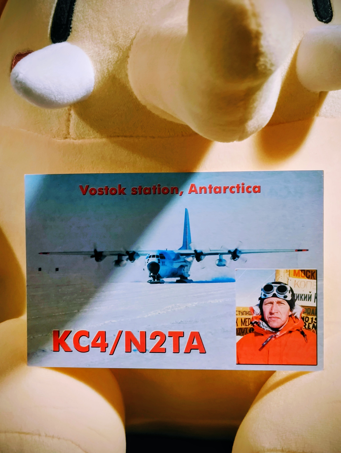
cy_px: 226
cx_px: 170
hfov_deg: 29.2
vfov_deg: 38.1
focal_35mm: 50
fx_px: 655
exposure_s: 1/50
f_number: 1.87
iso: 1316
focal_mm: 5.56
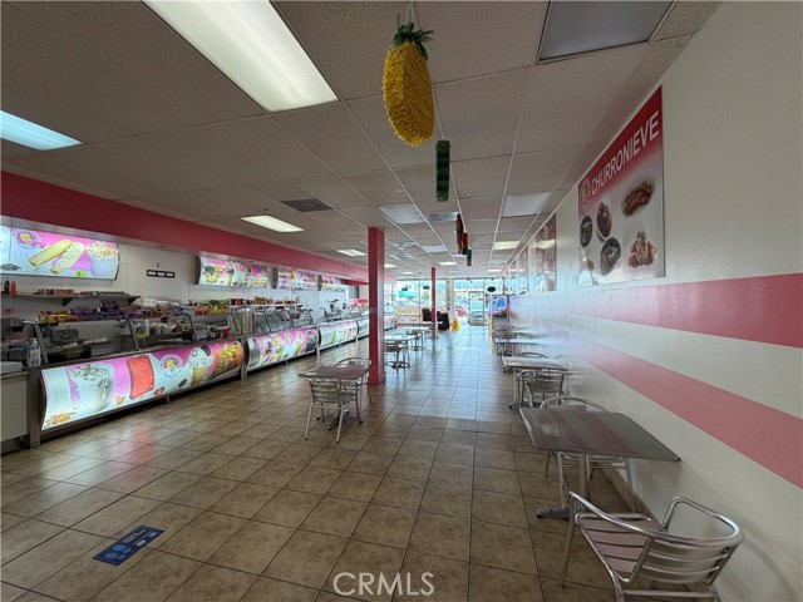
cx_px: 402
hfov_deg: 102.1
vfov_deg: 85.7
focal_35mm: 14
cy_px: 301
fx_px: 325
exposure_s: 1/120
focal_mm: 2.22
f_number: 2.2
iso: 125
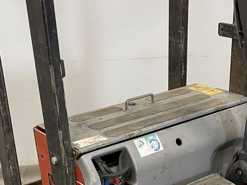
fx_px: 450
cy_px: 217
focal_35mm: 63
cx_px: 167
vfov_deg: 21.7
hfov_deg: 30.5
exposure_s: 1/64
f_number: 1.6
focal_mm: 5.1
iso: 125
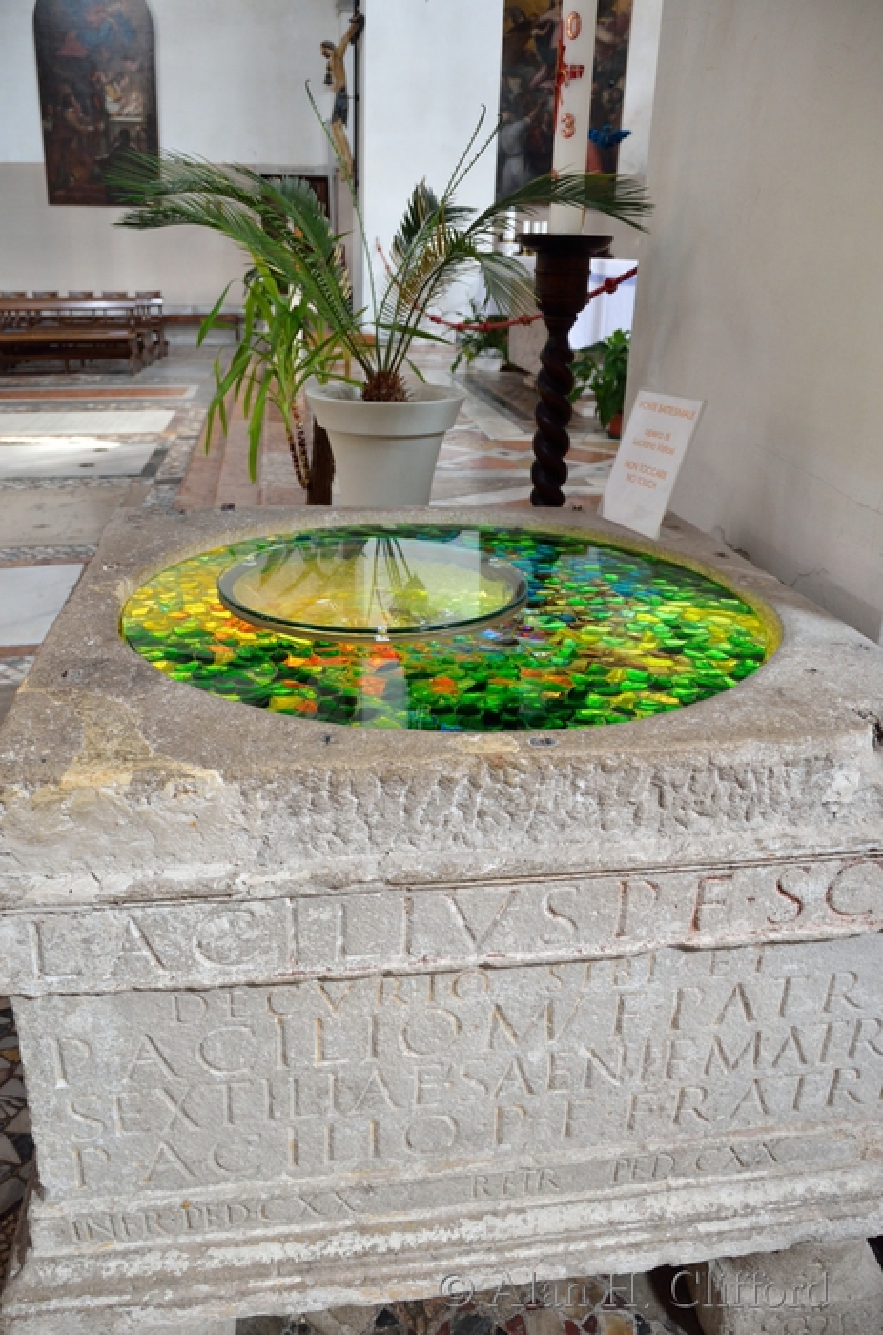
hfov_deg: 47.7
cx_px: 442
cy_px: 668
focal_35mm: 27
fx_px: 999
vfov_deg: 67.5
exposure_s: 1/30
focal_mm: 18
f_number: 3.5
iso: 800
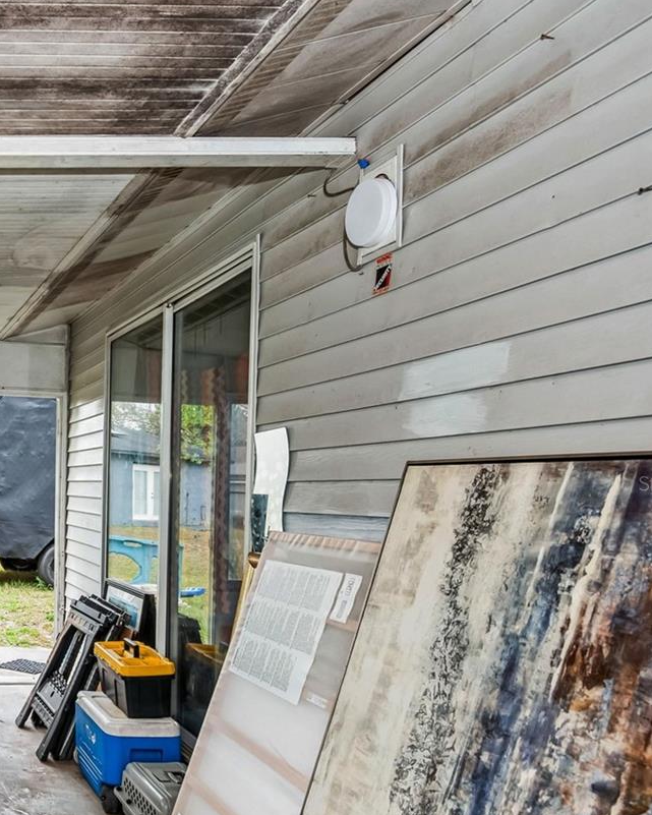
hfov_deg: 38.9
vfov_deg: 58.4
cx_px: -84
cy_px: 483
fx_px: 723
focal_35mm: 30
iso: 200
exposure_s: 1/125
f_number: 5.6
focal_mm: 16
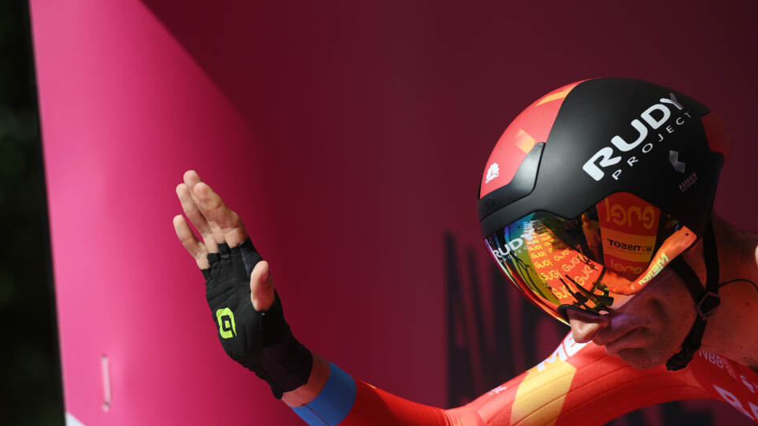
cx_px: 365
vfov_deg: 5.4
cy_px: 201
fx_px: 4543
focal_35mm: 226
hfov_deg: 9.5
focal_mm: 200
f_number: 3.5
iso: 500
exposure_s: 1/8000
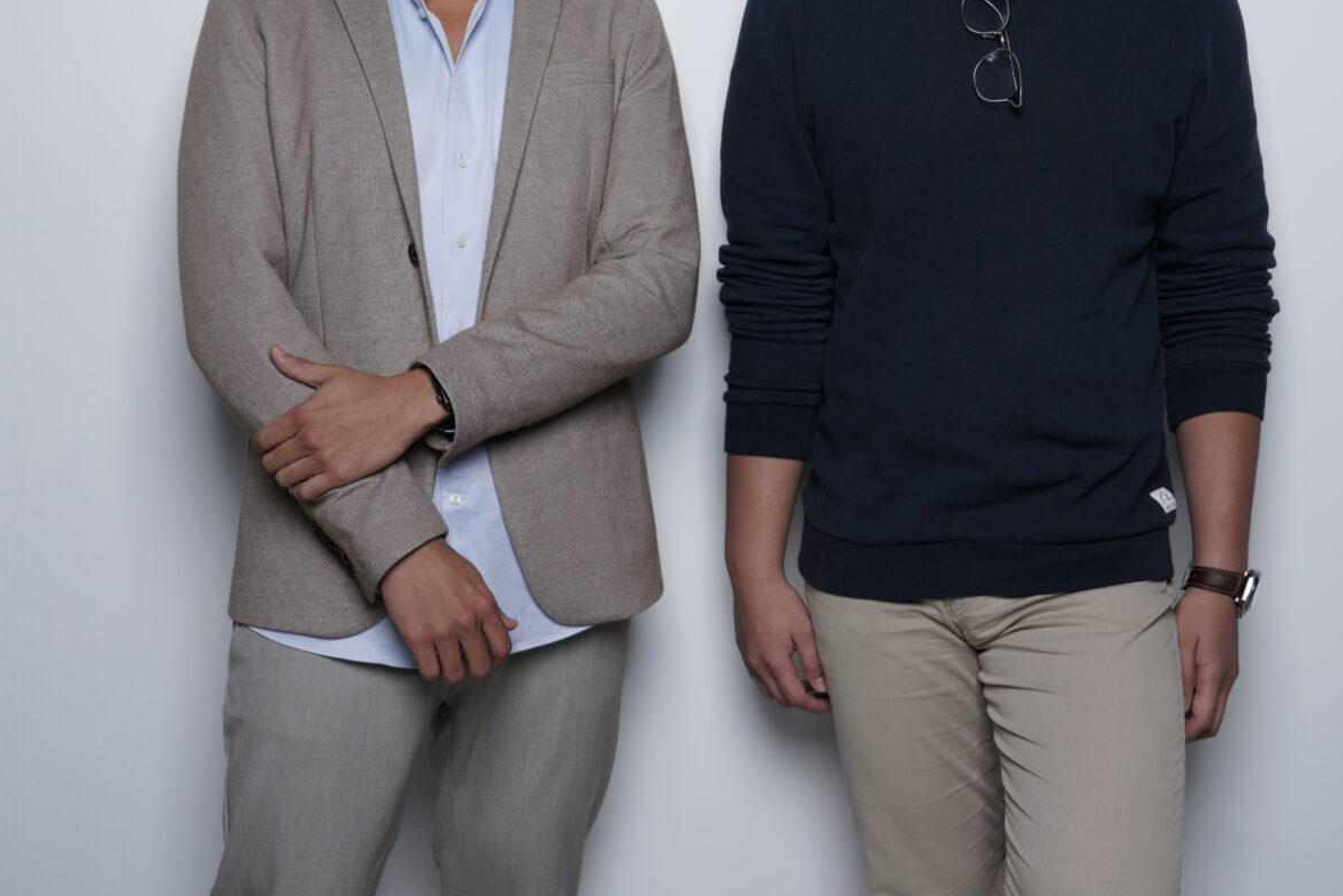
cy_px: 196
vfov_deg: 25.6
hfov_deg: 38.2
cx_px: 731
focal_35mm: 52
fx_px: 1940
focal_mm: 32
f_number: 4.5
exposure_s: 1/100
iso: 160
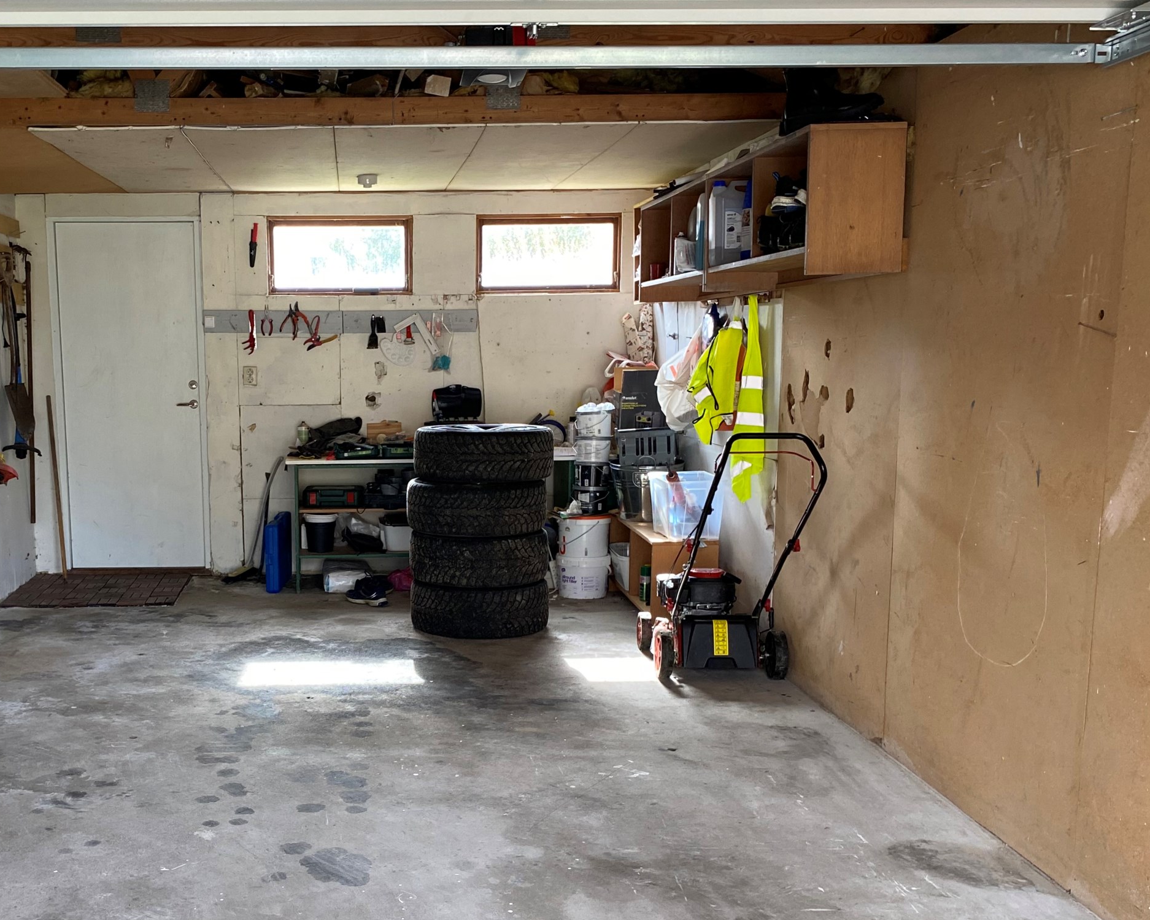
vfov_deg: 38.0
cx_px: 364
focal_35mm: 39
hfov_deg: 46.0
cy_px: 584
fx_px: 1327
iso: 125
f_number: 1.8
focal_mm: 4.25
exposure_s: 1/121
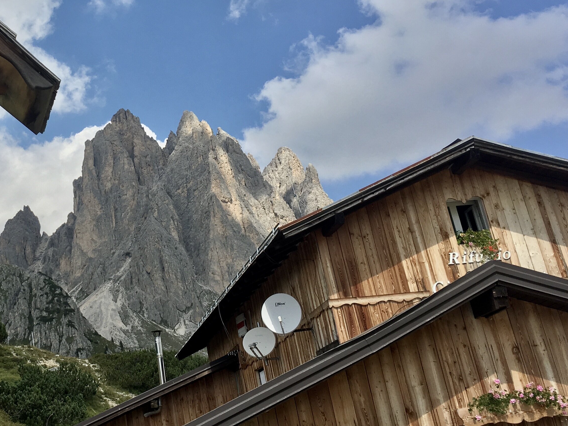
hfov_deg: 35.4
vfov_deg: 27.7
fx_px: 853
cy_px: 123
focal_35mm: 52
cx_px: 95
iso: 25
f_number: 2.2
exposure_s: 1/1748
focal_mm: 4.15
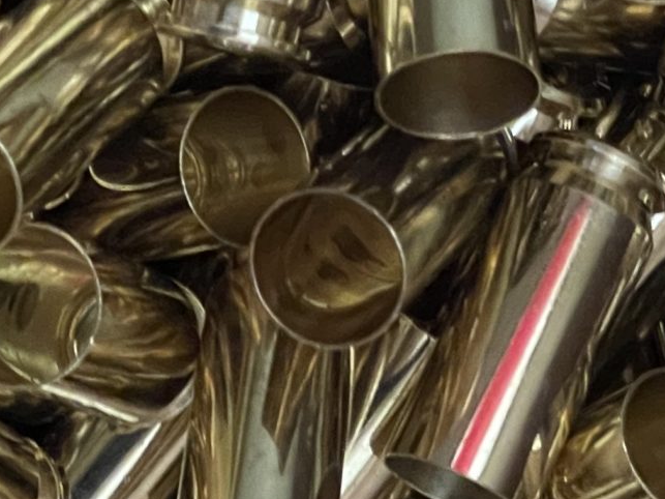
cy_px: 355
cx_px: 129
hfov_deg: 9.5
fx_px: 3976
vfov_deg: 7.2
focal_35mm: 207
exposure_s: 1/30
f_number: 2
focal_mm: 6
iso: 1600
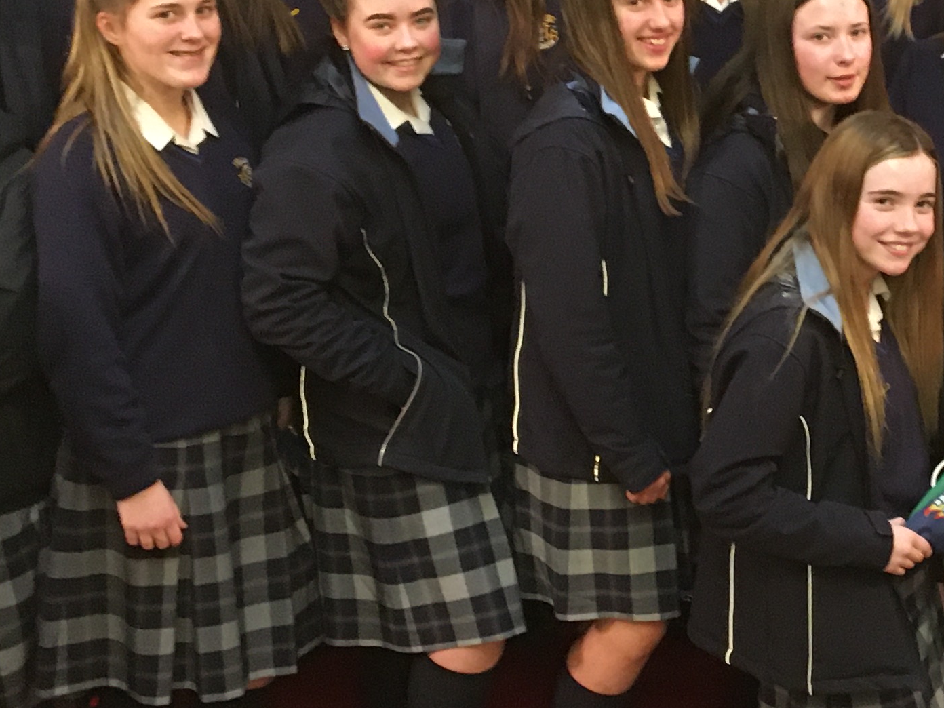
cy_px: 240
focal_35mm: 84
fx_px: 2291
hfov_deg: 22.5
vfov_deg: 17.5
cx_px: 920
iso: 200
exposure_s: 1/17
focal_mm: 4.15
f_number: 2.2
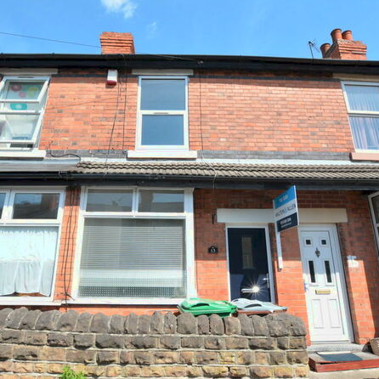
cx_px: 175
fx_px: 248
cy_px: 196
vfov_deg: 74.8
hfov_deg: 74.7
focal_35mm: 20
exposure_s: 1/640
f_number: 13
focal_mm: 10
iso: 1600
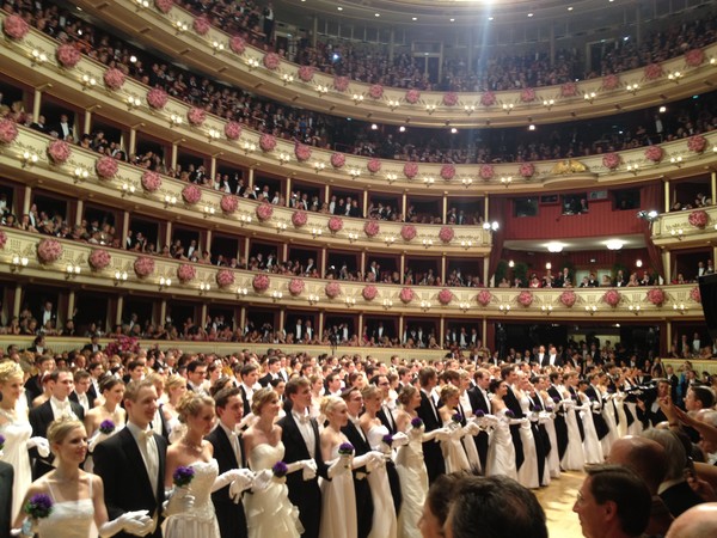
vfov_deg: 40.7
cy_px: 269
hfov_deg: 52.6
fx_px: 725
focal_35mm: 35
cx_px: 358
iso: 100
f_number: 2.4
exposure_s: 1/20
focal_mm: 4.28
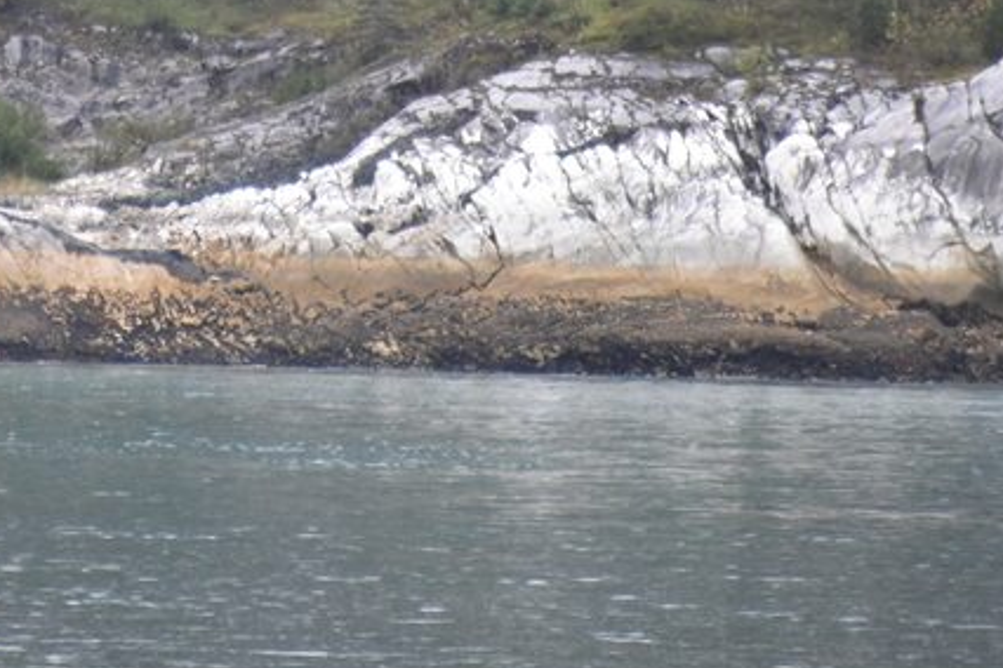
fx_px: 25101
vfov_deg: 1.5
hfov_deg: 2.3
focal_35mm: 901
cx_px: 158
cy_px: -287
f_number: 5.6
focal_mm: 300
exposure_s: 1/640
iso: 3200
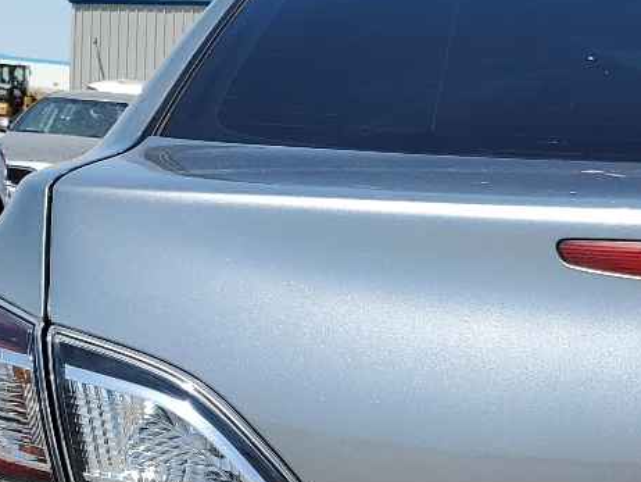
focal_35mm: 90
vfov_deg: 15.9
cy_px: 558
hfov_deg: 20.9
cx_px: 659
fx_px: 1667
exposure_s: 1/3333
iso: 50
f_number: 1.5
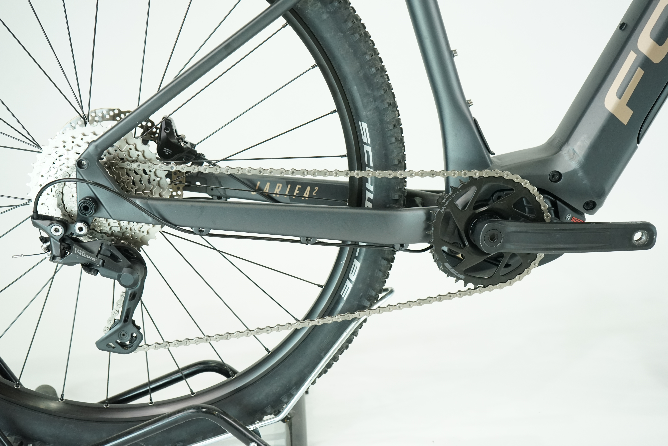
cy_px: 223
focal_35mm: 40
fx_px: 742
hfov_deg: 48.5
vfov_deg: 33.4
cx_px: 334
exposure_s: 1/200
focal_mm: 40
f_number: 5.6
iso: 2500
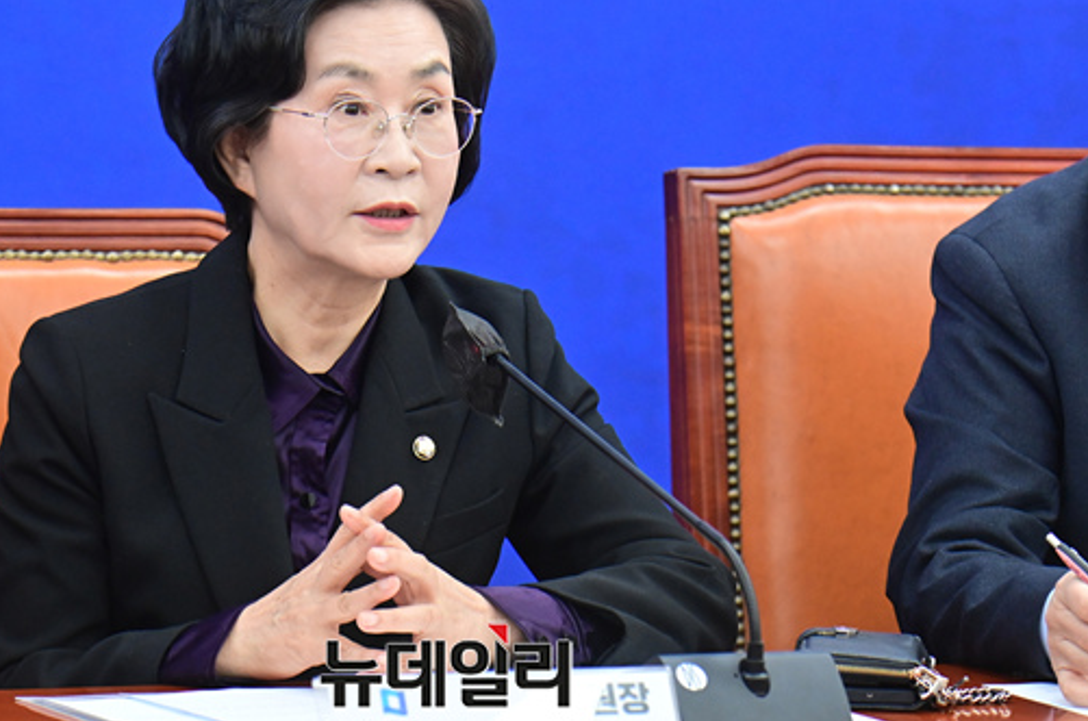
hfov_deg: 7.3
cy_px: 298
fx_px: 8476
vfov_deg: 4.9
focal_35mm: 281
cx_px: 441
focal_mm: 220
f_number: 5.6
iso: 5000
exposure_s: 1/320
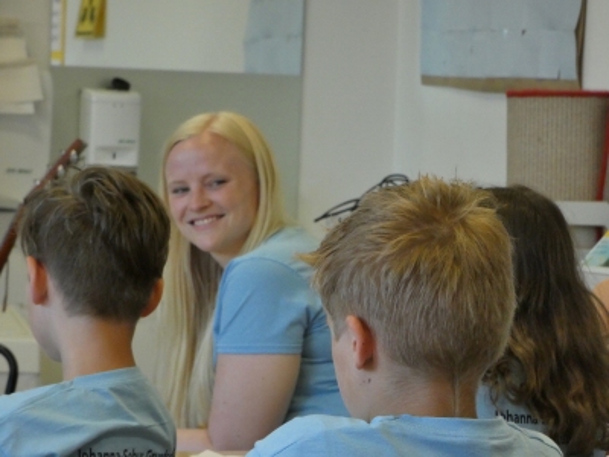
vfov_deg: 5.4
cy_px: 228
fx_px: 4820
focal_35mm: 274
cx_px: 304
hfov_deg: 7.2
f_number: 7.1
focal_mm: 49.1
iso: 800
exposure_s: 1/80
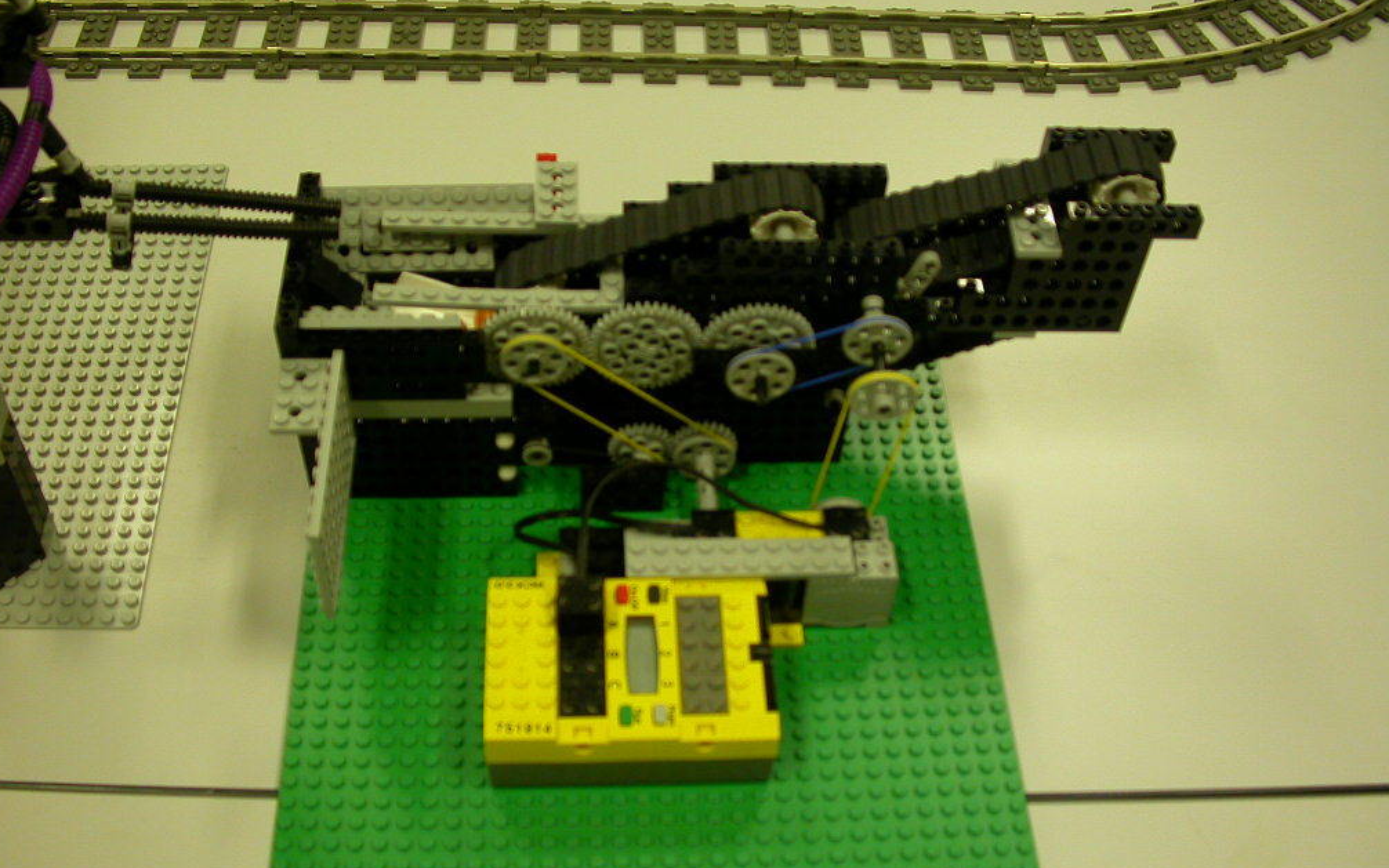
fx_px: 1552
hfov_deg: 48.2
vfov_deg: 31.2
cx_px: 685
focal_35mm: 41
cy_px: 468
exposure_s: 1/25.1
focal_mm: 7.85
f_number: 2.6
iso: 100
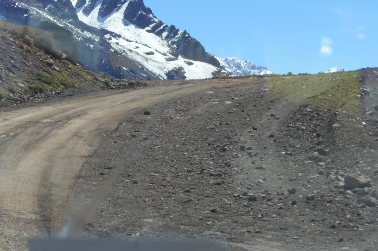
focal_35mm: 146
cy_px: -178
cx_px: -279
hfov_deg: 12.9
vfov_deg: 9.0
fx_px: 1531
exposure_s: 1/250
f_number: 8
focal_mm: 26
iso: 100
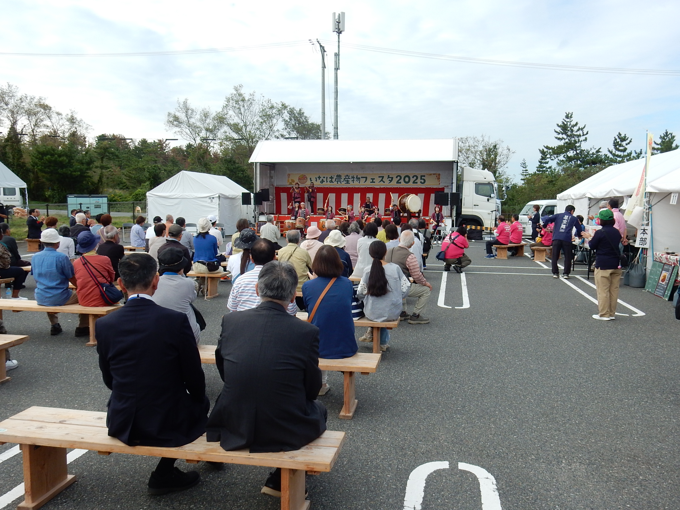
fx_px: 589
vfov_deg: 46.8
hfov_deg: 60.0
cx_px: 340
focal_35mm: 30
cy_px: 255
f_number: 4
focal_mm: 5.4
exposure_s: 1/800
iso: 125
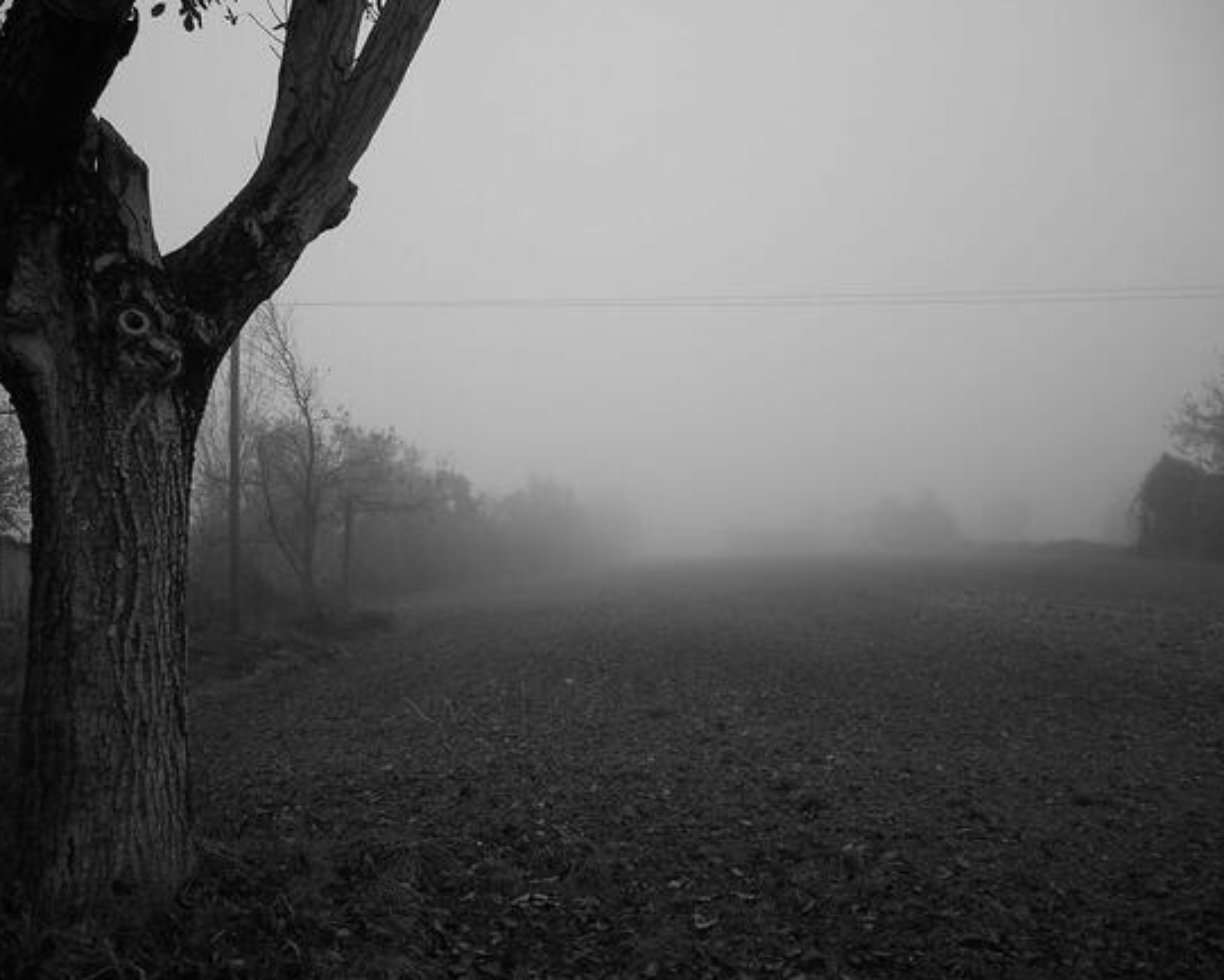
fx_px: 942
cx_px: 593
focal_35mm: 26
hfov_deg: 66.0
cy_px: 501
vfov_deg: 54.9
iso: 200
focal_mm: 12
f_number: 3.5
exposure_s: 1/60
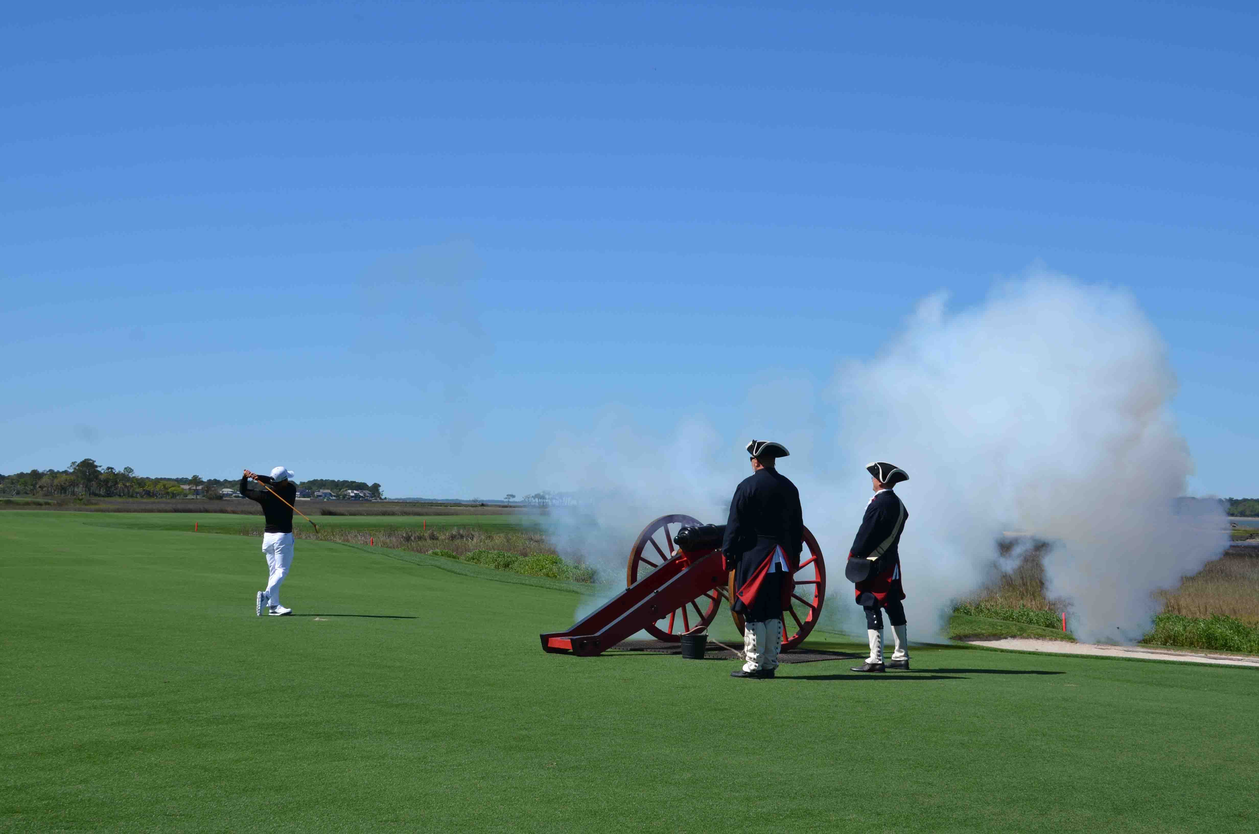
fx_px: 1832
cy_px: 417
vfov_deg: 25.6
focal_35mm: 52
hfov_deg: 37.9
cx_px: 630
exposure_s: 1/320
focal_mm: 35
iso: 100
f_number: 9
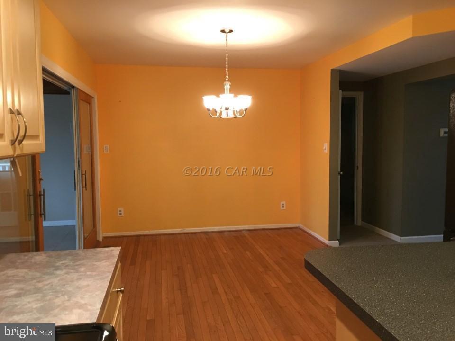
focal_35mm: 29
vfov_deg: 48.2
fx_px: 381
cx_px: 228
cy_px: 170
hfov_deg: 61.7
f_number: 2.2
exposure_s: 1/15
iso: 100
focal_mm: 4.15
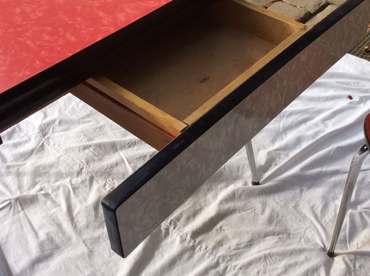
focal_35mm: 55
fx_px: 587
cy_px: 87
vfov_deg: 26.3
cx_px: 213
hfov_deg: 34.9
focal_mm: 3.3
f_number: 2.4
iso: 32
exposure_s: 1/629
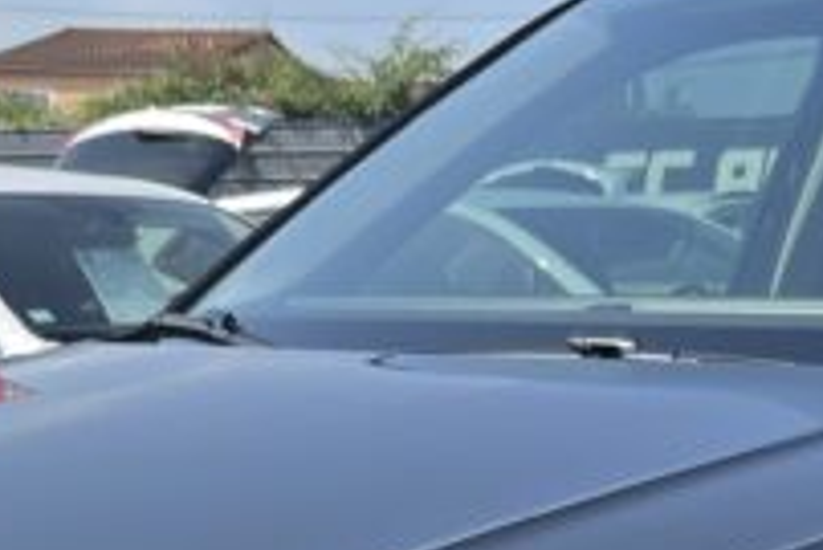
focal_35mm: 107
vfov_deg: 11.9
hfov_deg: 18.9
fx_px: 2448
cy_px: 974
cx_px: 664
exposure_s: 1/1372
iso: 50
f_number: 1.6
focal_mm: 5.1
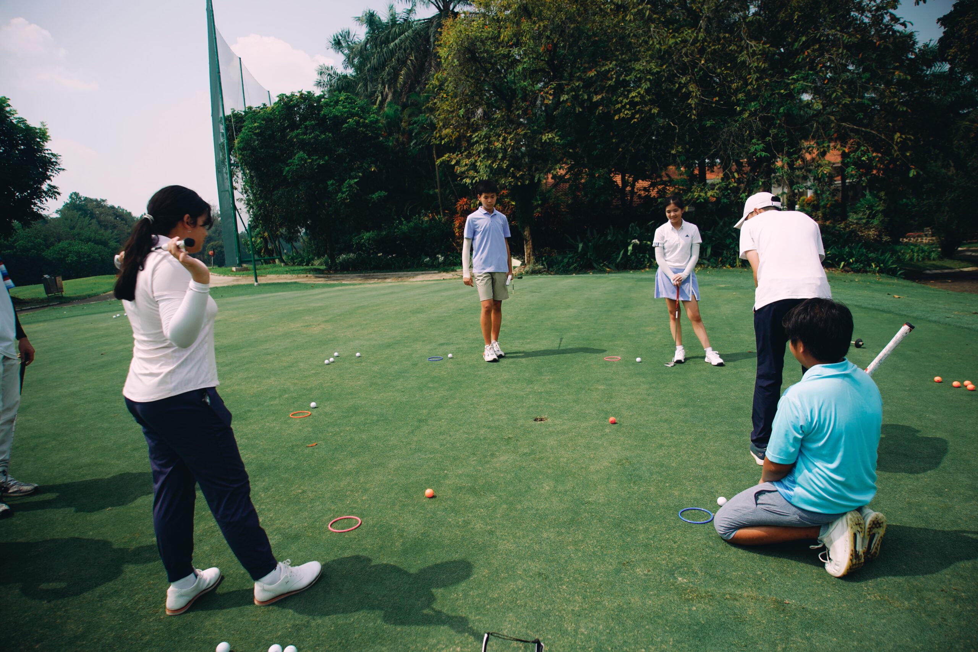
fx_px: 652
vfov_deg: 53.1
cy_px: 326
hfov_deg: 73.7
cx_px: 489
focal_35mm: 24
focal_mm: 24
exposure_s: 1/320
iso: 160
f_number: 4
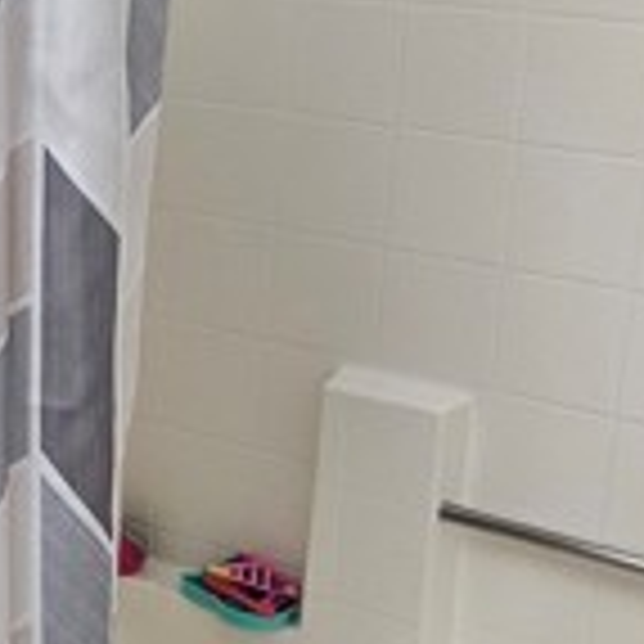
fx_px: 1915
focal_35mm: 91
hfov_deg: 18.0
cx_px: -158
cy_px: 252
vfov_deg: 19.1
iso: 400
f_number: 1.8
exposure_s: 1/120
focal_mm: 5.4
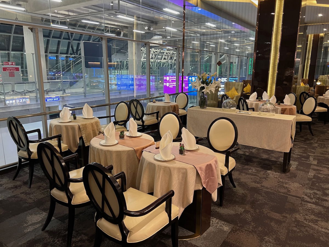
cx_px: 164
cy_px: 124
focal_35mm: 26
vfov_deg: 53.1
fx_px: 247
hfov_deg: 67.3
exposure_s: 1/50
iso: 200
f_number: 1.5
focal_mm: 5.7
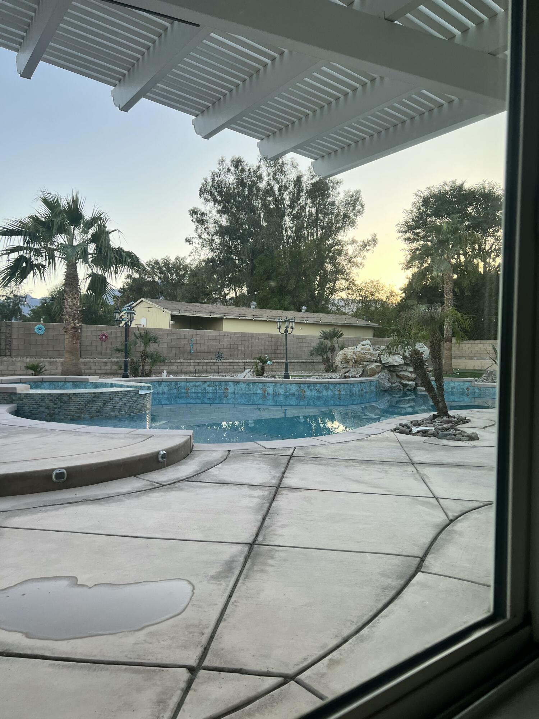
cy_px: 360
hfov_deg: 53.1
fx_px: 540
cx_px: 270
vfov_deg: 67.3
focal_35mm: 26
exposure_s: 1/316
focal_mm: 5.7
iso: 50
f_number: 1.5
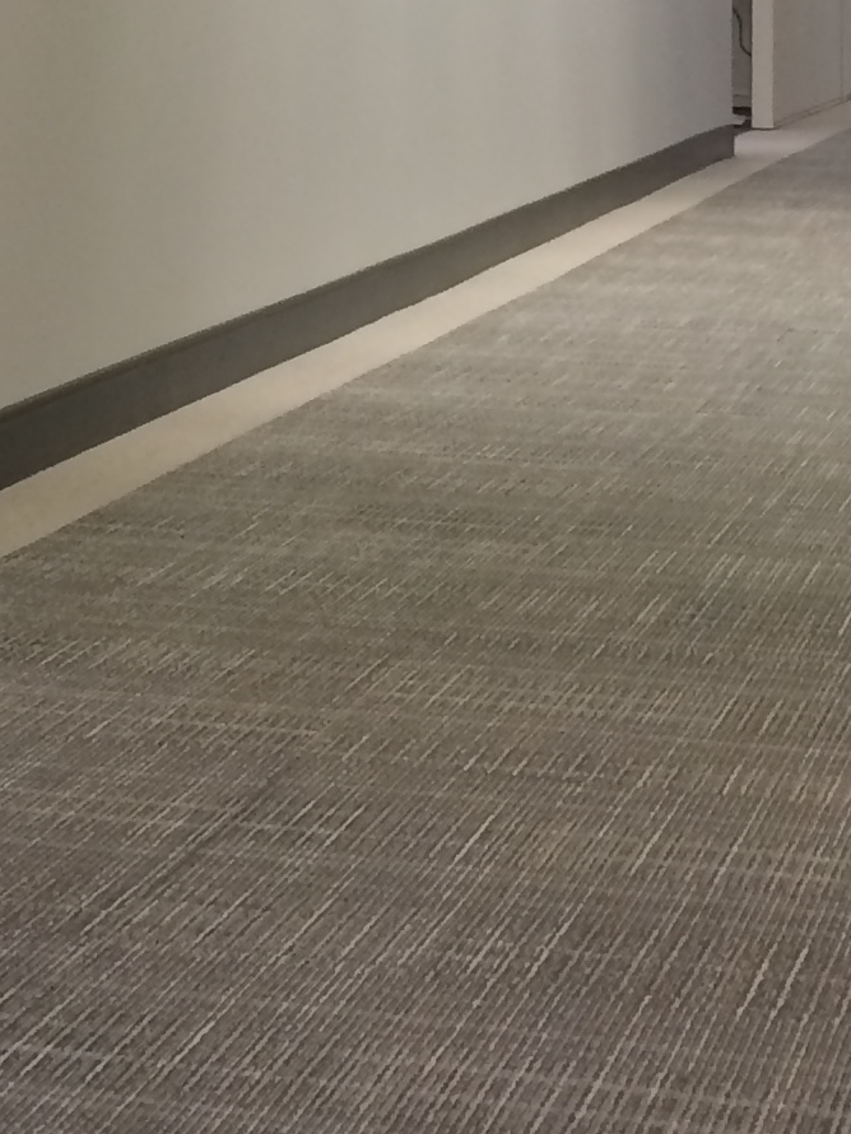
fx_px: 3604
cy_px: -348
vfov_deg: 16.8
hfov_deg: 13.4
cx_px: 155
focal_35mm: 110
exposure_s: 1/30
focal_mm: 4.12
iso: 100
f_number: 2.2
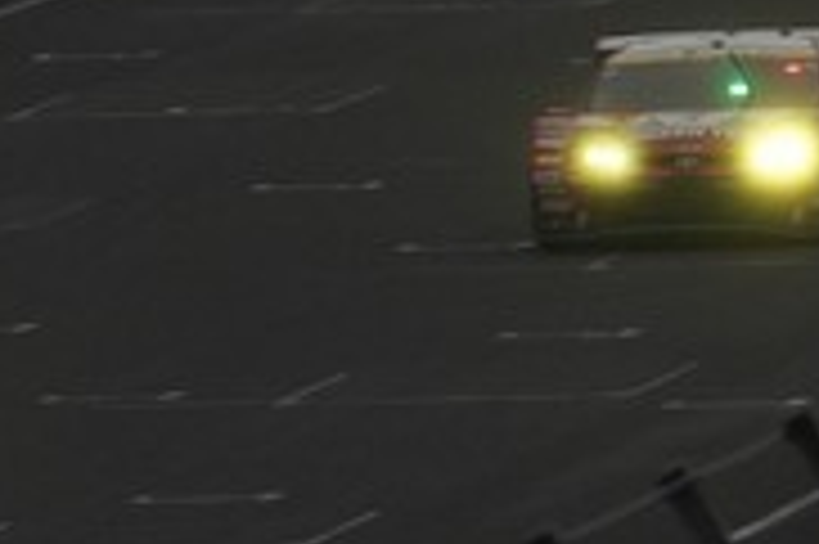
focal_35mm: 2375
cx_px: 770
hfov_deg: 0.9
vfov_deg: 0.6
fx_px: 53981
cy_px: -22
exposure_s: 1/640
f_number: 6.3
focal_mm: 600
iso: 800
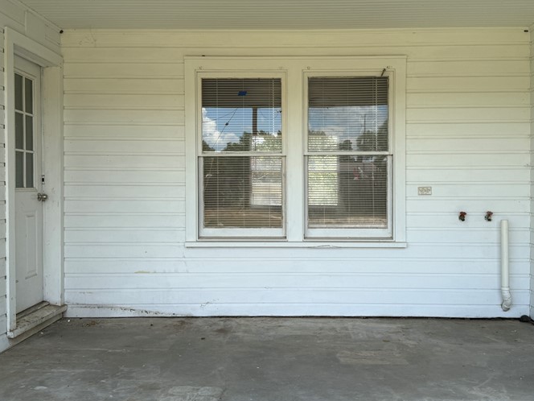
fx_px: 571
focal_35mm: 37
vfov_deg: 38.6
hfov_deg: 50.1
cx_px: 289
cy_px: 188
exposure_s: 1/1230
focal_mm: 6.76
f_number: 1.78
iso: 80
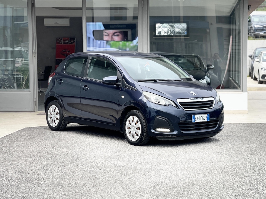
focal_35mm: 64
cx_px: 133
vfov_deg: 22.9
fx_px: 492
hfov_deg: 30.3
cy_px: 100
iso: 32
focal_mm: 7.5
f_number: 2.2
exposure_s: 1/121
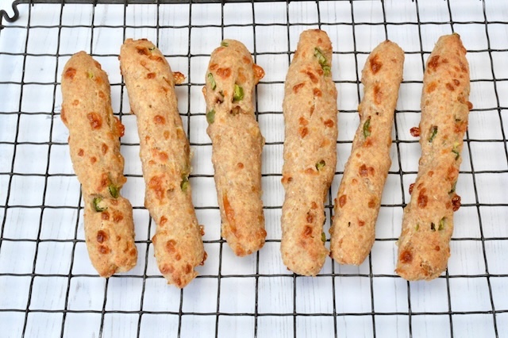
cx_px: 254
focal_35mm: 60
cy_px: 169
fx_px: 846
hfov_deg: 33.4
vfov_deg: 22.6
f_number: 32
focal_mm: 40
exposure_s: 1/60
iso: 3200
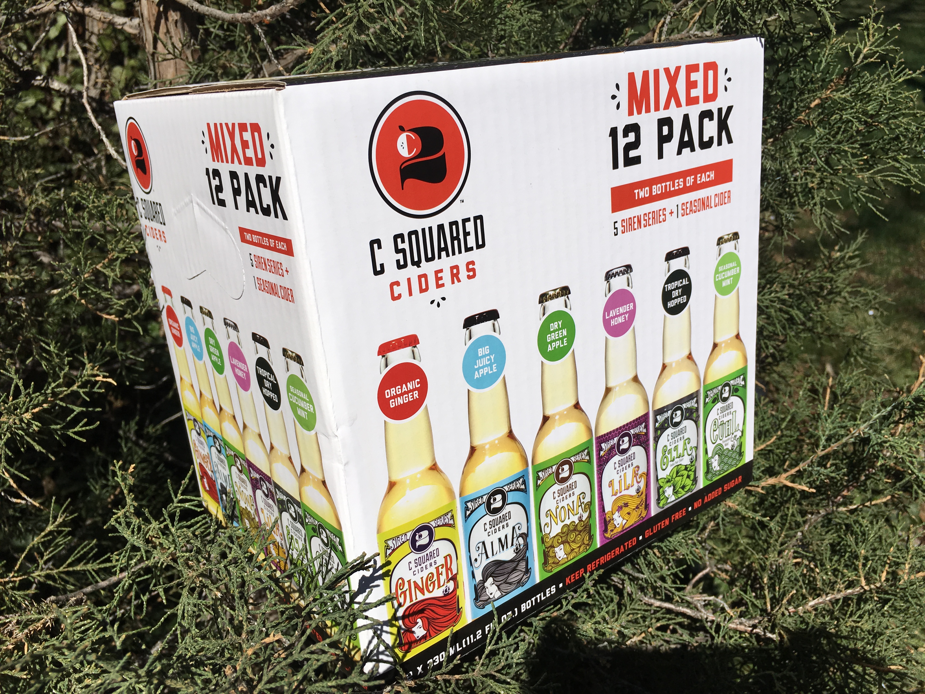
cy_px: 347
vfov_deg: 48.2
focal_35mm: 29
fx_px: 775
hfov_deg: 61.7
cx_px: 462
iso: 25
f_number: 2.2
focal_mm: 4.15
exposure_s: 1/3663
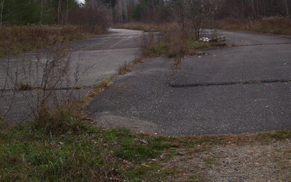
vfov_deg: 18.5
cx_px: 165
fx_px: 555
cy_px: 46
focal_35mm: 70
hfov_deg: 29.3
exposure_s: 1/500
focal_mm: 7.6
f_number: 3
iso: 80
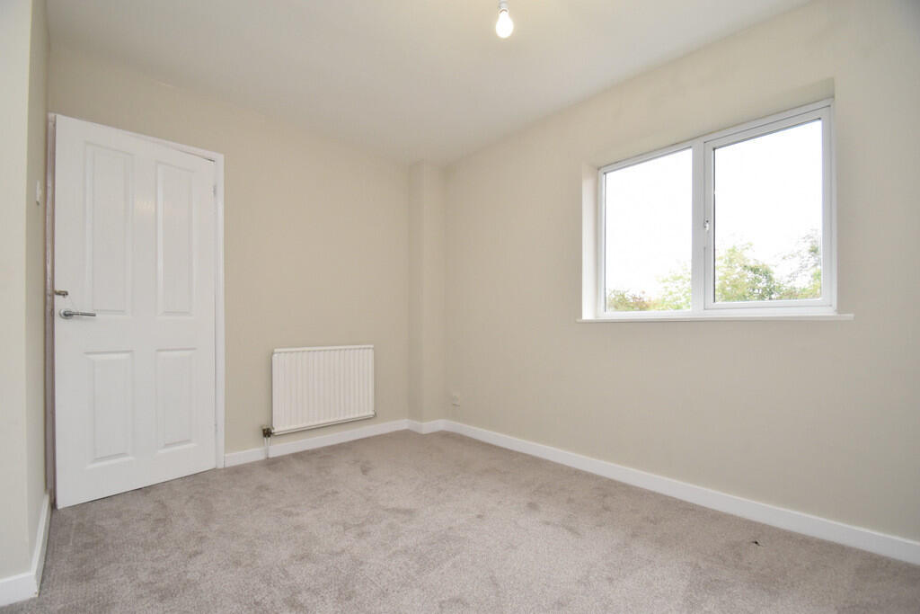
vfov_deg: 77.3
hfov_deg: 100.4
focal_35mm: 15
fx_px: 383
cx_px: 460
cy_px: 307
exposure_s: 1/200
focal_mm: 10
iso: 800
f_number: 5
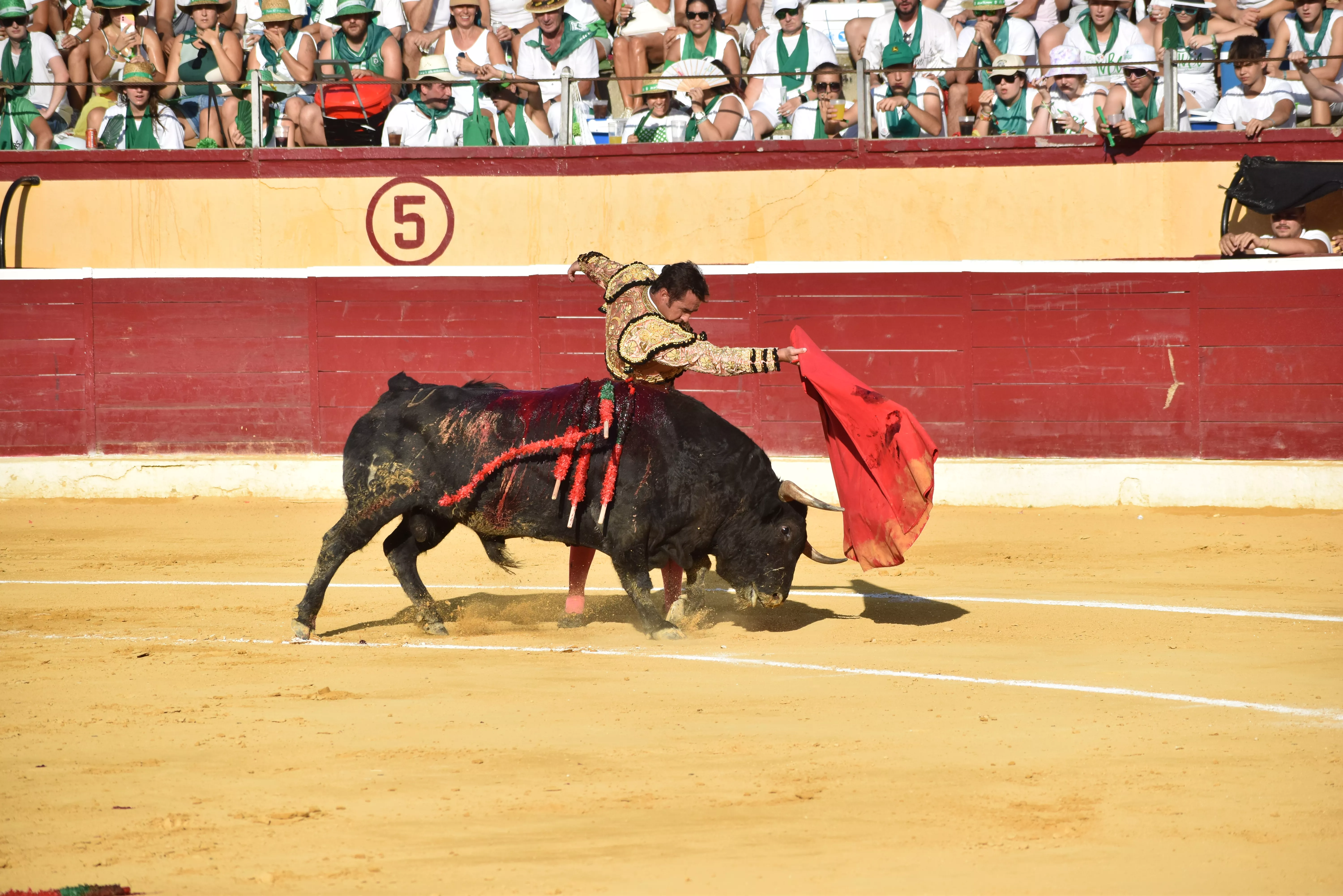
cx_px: 672
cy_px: 448
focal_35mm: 202
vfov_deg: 6.8
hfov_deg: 10.2
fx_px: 7554
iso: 400
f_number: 6.3
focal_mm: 135
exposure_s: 1/2500
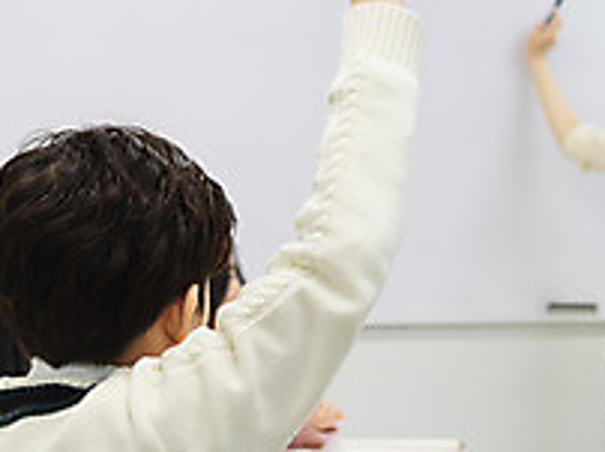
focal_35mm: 100
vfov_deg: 14.7
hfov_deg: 19.6
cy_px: 308
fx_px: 1746
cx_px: 418
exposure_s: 1/250
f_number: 2.8
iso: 800
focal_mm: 35
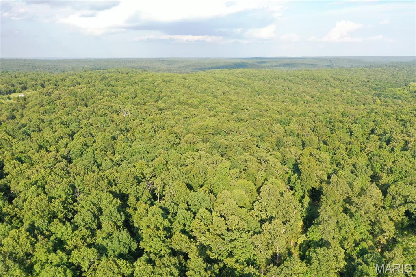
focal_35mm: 28
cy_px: 138
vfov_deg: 46.4
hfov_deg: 65.5
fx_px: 323
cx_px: 208
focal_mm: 10.26
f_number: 5
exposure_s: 1/200
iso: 100
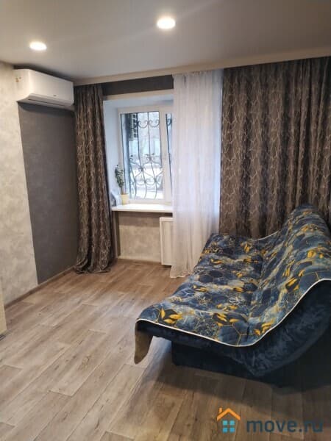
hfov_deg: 53.1
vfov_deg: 67.3
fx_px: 331
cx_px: 166
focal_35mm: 26
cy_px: 220
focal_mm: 4.75
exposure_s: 1/33.3
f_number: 1.8
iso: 549
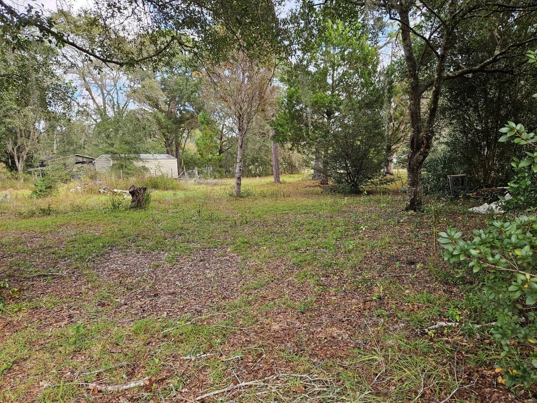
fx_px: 388
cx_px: 270
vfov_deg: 54.9
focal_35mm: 25
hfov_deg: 69.4
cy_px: 214
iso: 40
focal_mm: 5.4
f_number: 1.8
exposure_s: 1/214
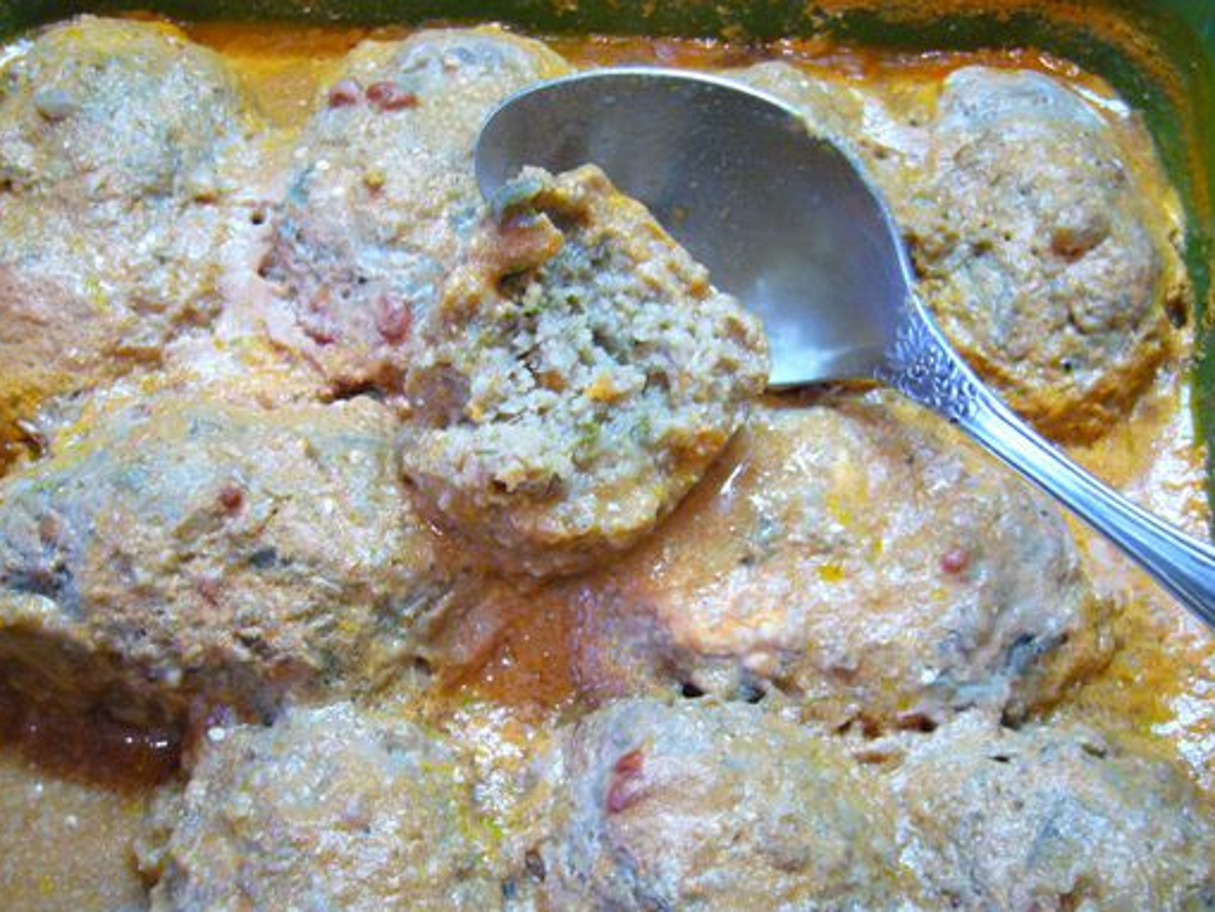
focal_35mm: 44
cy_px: 494
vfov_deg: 32.9
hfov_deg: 42.9
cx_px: 578
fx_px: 1545
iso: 200
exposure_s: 1/13
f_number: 2.8
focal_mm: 5.8
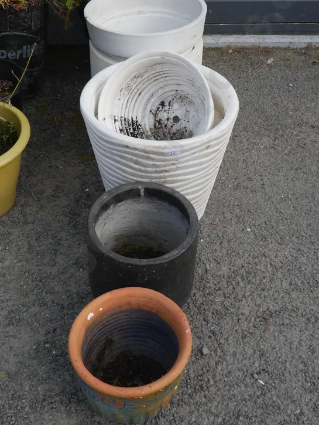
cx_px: 170
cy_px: 145
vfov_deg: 39.2
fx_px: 589
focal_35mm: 48
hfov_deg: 30.3
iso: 200
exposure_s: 1/320
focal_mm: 17
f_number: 6.3
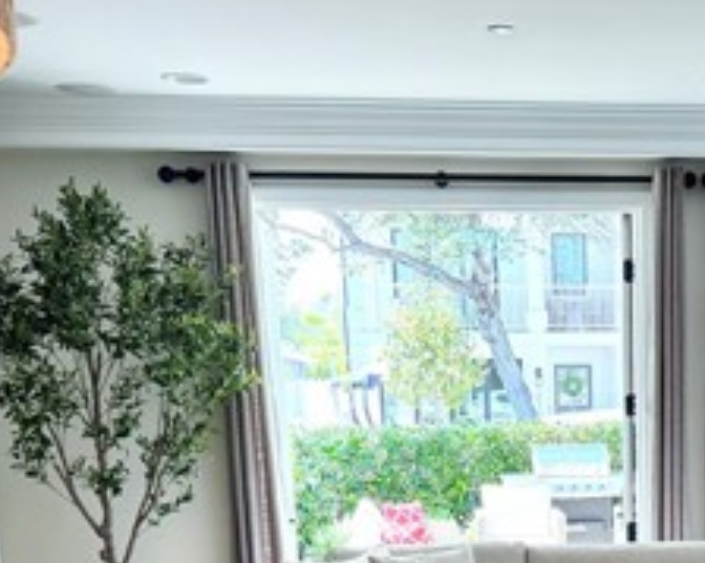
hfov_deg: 27.3
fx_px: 1397
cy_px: 692
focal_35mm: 67
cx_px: 639
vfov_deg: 21.1
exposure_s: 1/312
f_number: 1.78
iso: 100
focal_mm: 6.76
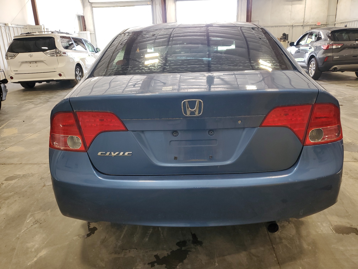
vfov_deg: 53.1
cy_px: 134
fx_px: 269
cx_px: 179
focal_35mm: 26
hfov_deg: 67.3
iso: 60
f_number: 1.5
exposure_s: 1/60.2
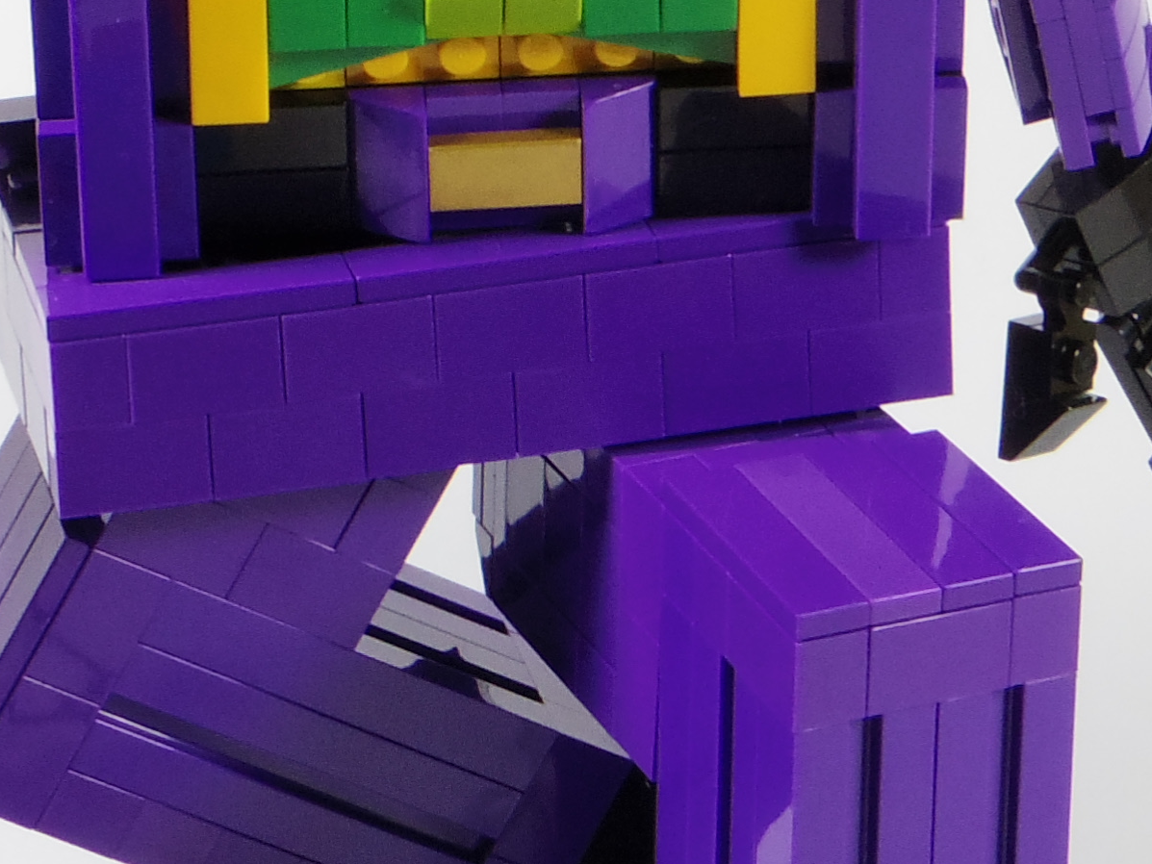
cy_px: -267
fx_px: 5225
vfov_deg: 9.3
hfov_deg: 12.6
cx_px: 484
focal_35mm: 157
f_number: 8
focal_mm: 10.2
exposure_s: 1/20
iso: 400
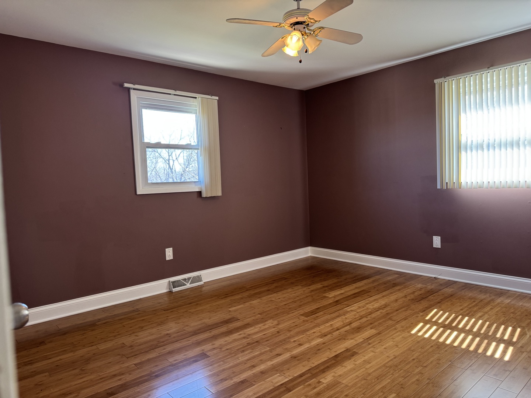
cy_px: 199
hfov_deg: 71.6
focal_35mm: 24
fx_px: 368
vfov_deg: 56.8
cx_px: 266
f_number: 1.78
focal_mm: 6.76
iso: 125
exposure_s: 1/60
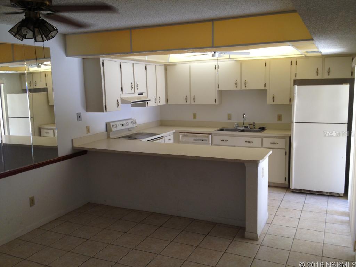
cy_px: 134
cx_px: 178
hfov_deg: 52.6
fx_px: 360
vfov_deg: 40.7
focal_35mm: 35
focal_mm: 4.28
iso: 50
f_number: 2.4
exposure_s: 1/40
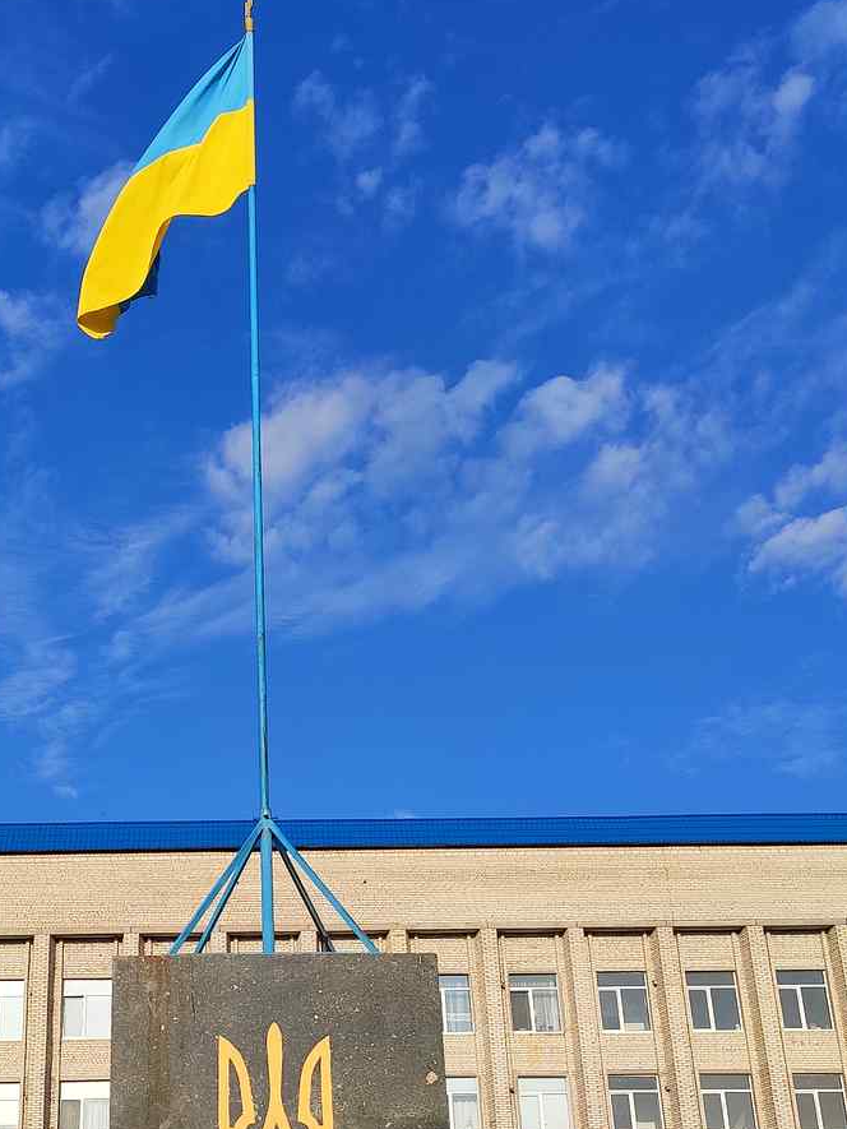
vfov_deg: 40.0
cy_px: 737
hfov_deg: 30.5
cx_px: 241
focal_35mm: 47
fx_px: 1533
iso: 112
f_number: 1.75
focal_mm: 4.77
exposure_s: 1/2238
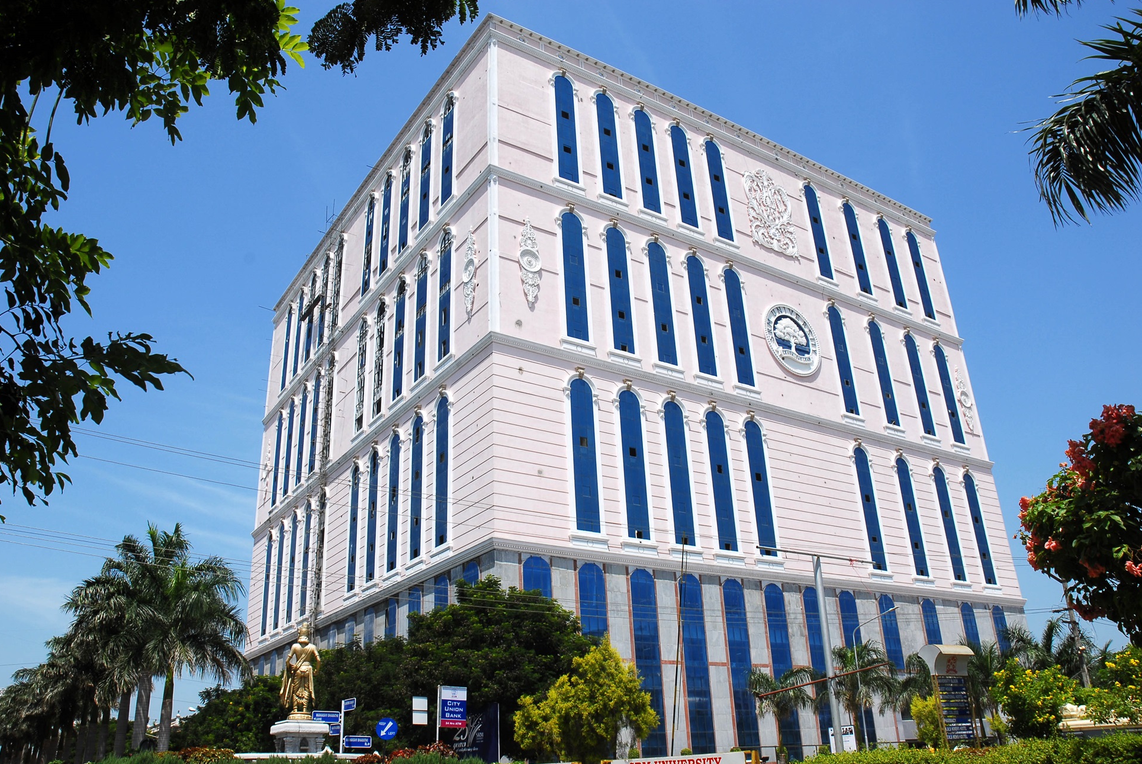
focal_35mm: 28
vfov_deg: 46.5
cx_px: 551
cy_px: 381
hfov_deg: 65.4
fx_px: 889
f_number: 11
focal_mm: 18
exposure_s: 1/125
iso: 100
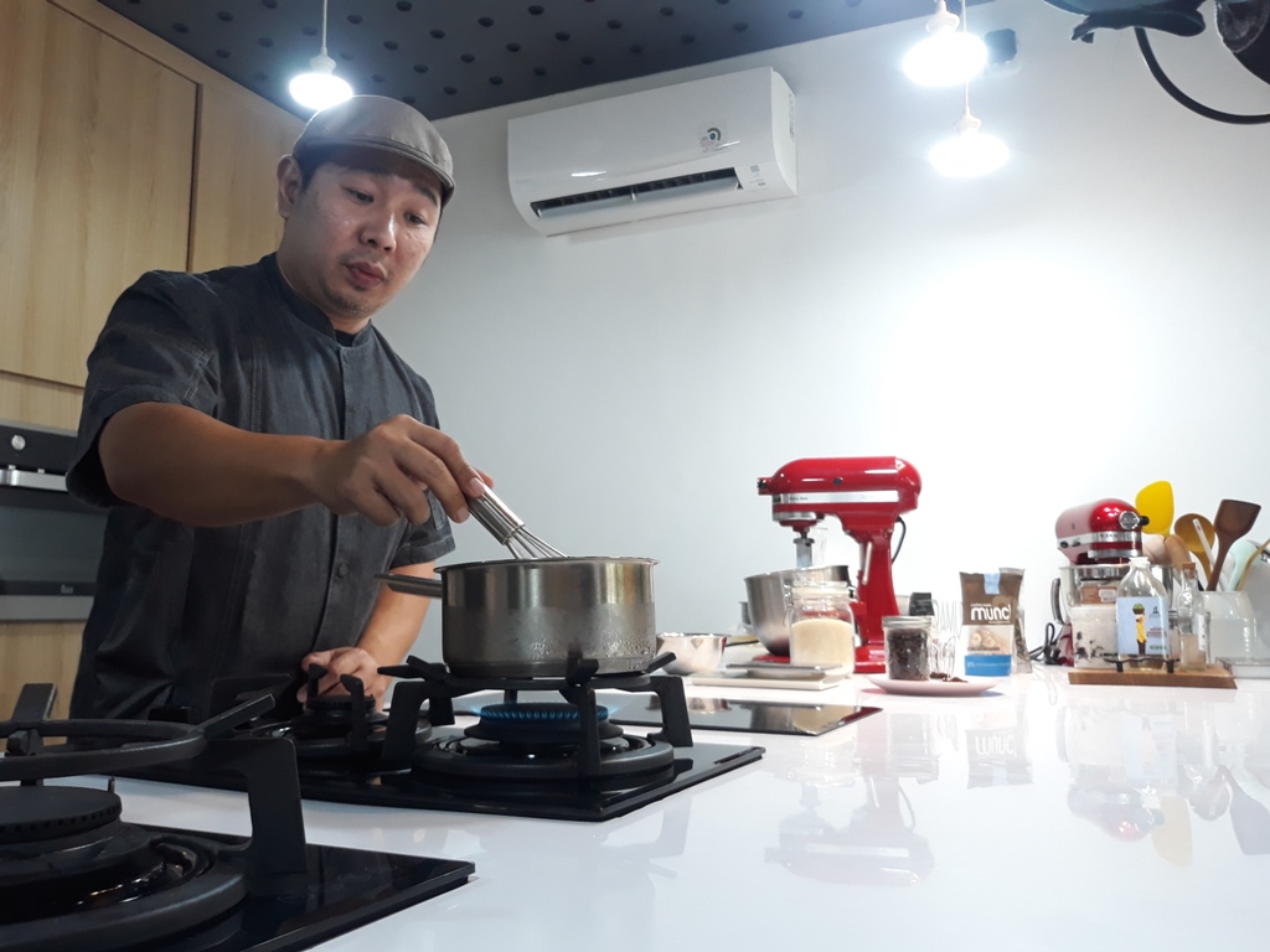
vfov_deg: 51.4
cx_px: 635
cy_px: 476
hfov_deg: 65.3
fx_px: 991
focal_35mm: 27
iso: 125
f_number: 1.7
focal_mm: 3.71
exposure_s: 1/50
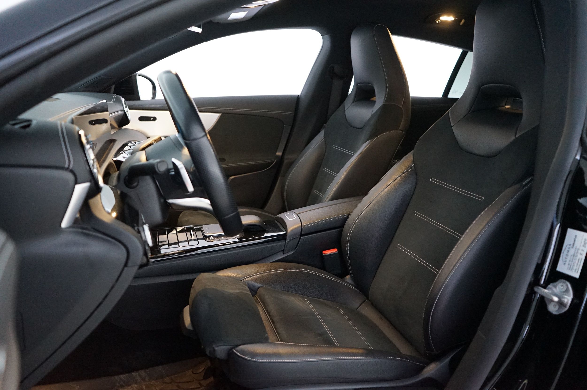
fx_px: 456
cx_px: 294
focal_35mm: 28
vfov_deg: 46.3
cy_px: 195
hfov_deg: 65.5
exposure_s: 1/60
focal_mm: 28
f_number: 3.5
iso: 6400
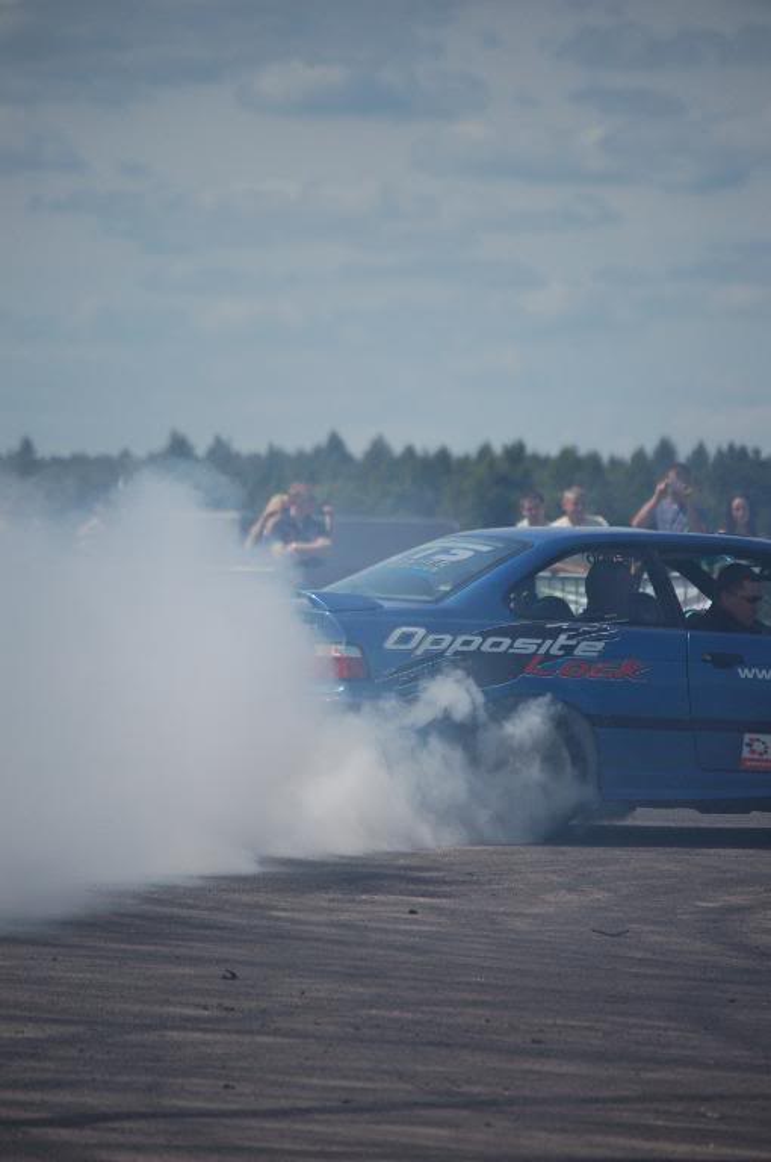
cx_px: 386
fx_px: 7972
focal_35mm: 248
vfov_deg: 8.3
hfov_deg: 5.5
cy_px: 581
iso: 360
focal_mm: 165
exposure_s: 1/1000
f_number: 5.3
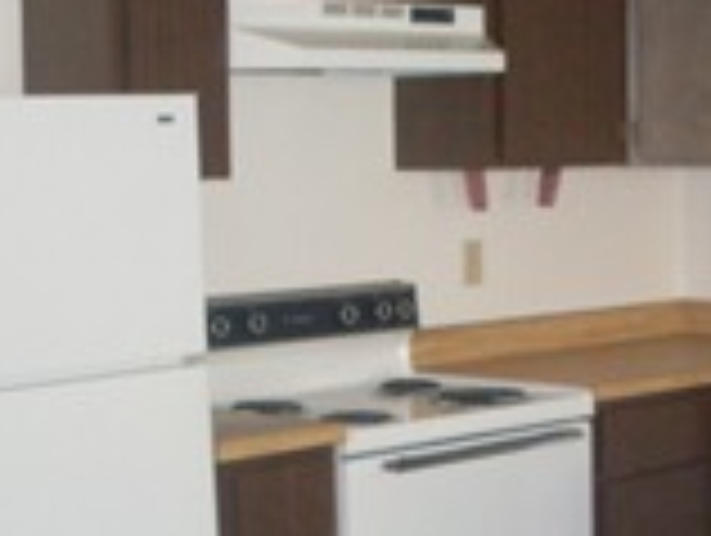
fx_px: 1975
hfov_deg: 20.1
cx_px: 590
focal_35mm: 96
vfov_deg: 15.4
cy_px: 365
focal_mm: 6.3
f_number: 2.8
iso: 120
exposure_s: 1/45
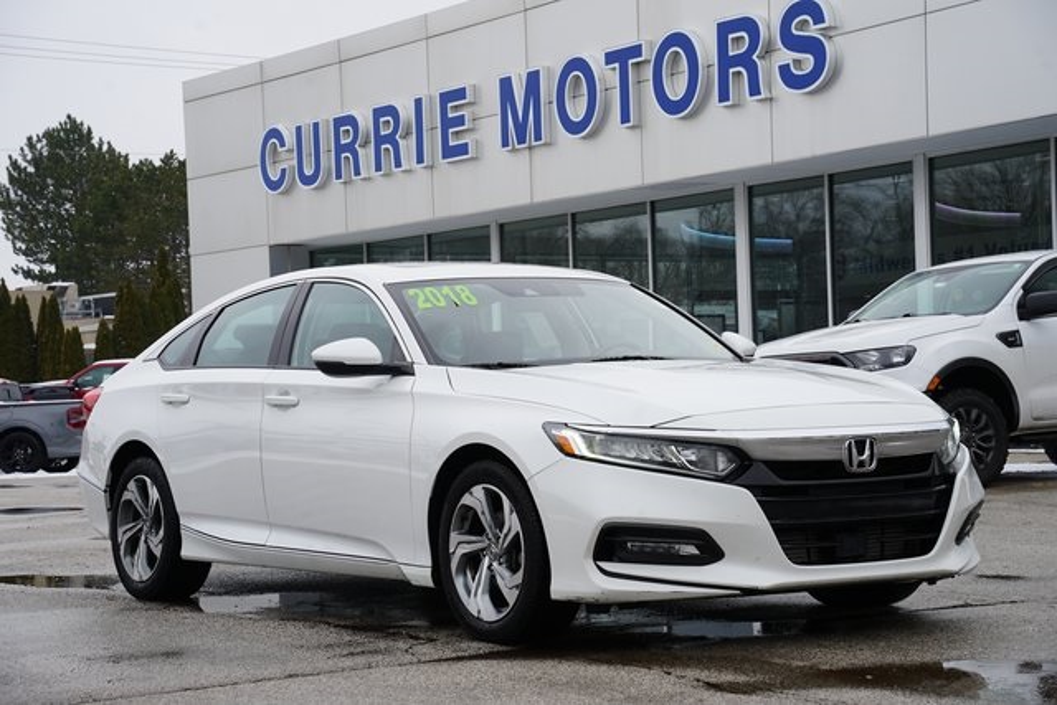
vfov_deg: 18.7
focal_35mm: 73
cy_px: 352
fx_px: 2144
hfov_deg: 27.7
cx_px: 528
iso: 100
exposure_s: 1/100
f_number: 8
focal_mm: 73
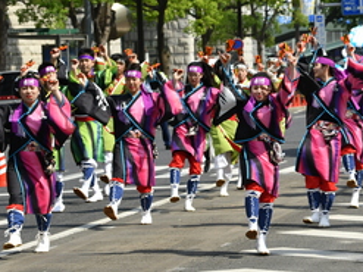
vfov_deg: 6.5
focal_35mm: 229
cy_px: 104
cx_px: 265
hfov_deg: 8.6
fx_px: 2400
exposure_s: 1/250
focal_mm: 98
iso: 400
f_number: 6.3
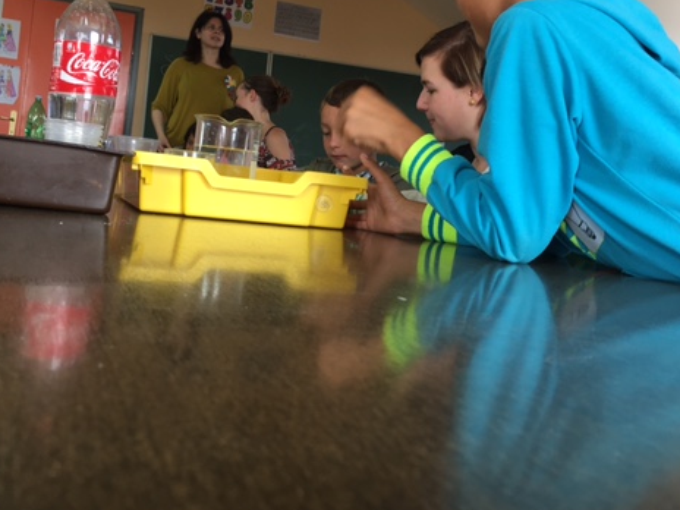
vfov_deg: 35.7
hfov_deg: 46.8
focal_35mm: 40
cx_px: 356
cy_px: 180
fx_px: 786
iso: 32
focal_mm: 4.15
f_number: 2.2
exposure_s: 1/50
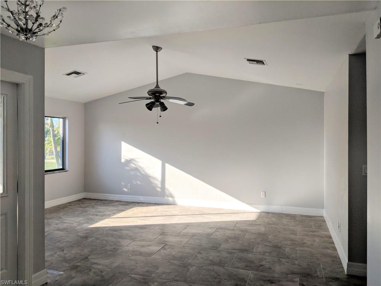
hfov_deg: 65.3
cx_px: 190
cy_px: 143
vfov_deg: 51.4
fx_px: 297
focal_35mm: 27
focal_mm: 4.44
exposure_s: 1/1462
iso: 53
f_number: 1.8
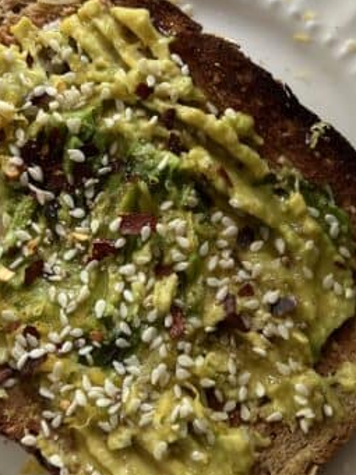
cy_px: 228
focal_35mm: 55
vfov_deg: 34.9
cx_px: 168
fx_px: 754
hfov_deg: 26.6
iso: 80
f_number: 1.5
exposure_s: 1/121
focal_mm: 5.7
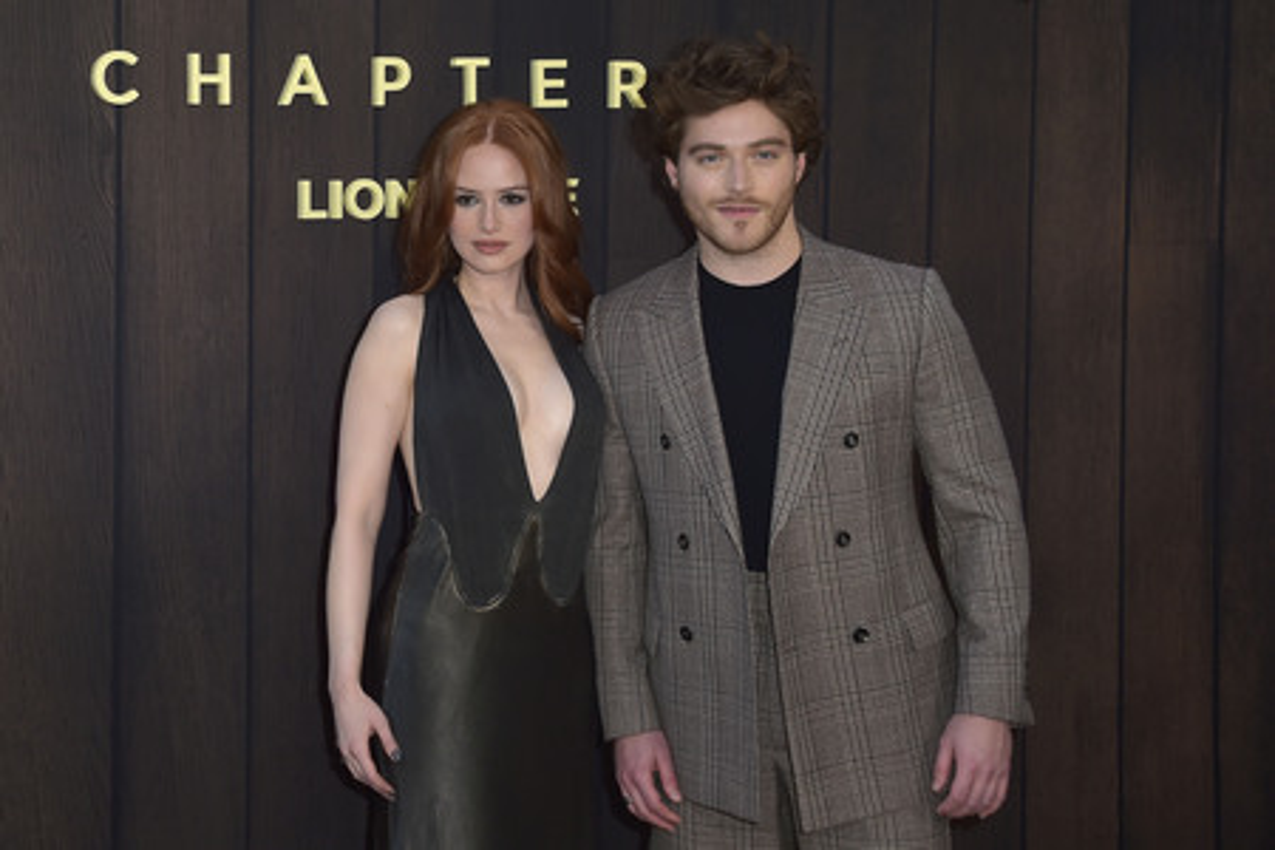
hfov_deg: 41.1
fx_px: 1700
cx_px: 638
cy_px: 425
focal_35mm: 48
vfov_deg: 28.1
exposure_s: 1/250
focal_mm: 48
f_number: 6.3
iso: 400
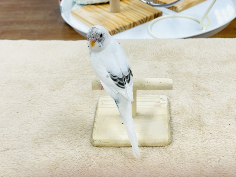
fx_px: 355
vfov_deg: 28.0
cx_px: 118
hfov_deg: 36.8
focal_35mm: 52
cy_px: 88
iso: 50
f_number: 2
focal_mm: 6
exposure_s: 1/99
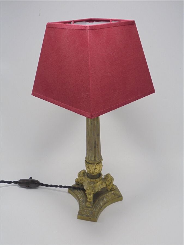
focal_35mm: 38
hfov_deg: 37.7
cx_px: 92
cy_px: 122
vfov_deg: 49.0
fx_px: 269
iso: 100
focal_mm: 6.9
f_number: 4.2
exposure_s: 1/40
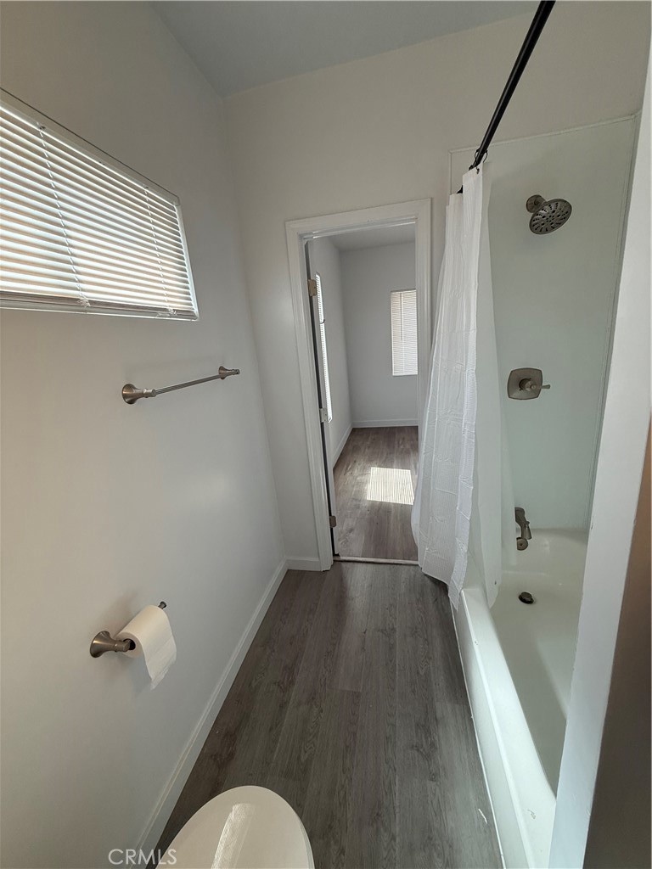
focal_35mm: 14
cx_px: 326
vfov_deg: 102.1
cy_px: 434
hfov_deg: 85.7
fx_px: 352
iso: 160
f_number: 2.2
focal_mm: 2.22
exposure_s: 1/120
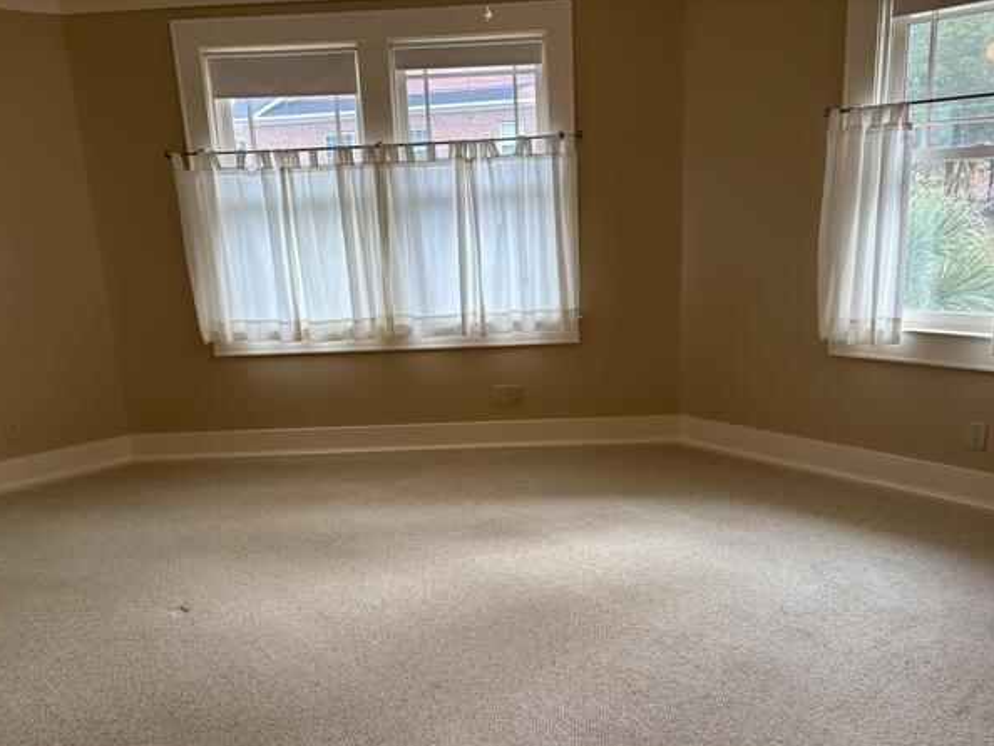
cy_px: 398
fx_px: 804
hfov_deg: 63.4
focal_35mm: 28
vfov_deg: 49.7
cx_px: 515
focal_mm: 5.96
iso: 50
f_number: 1.6
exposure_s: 1/120
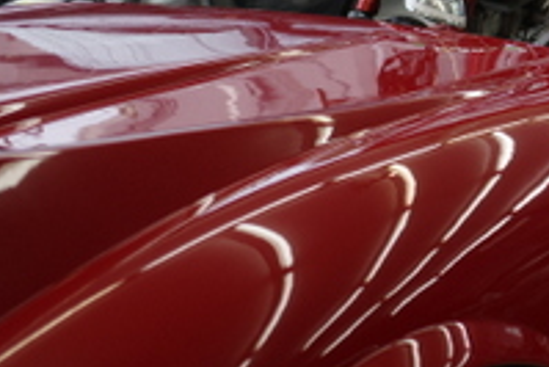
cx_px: 861
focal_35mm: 90
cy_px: -43
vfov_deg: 14.8
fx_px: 1373
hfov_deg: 19.3
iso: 200
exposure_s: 1/100
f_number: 2.8
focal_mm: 18.3
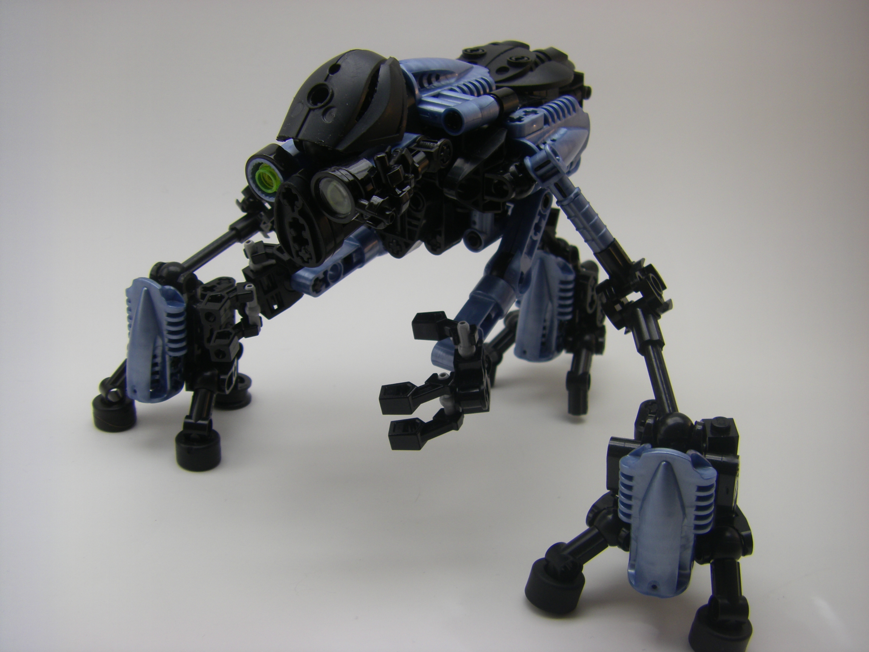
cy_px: 326
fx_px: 954
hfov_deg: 49.0
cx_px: 434
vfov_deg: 37.7
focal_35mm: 38
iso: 64
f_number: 3.5
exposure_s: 1/80
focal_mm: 6.3
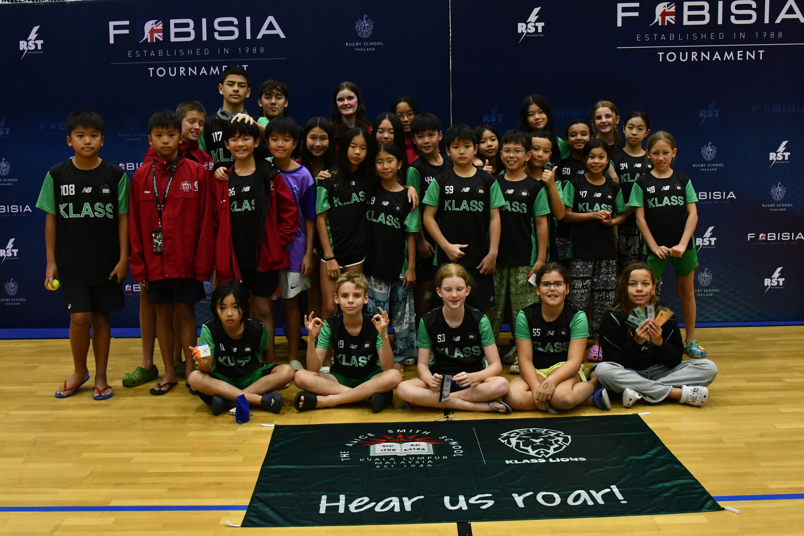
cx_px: 402
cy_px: 268
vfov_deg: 31.9
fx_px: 938
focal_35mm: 42
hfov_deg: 46.4
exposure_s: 1/80
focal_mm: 28
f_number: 11
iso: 3200
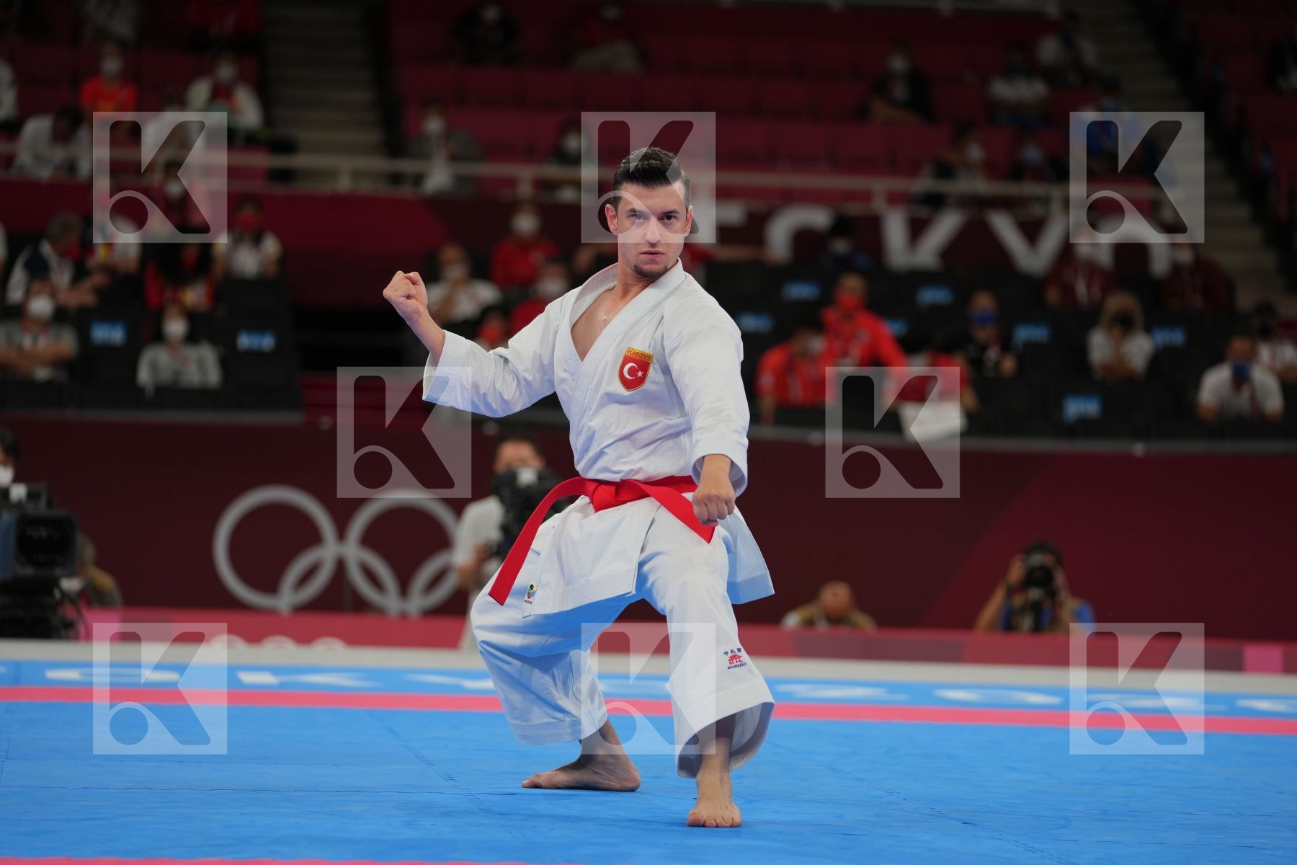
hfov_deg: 14.1
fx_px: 5260
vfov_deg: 9.4
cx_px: 648
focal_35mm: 146
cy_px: 432
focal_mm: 146
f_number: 2.8
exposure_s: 1/500
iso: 250
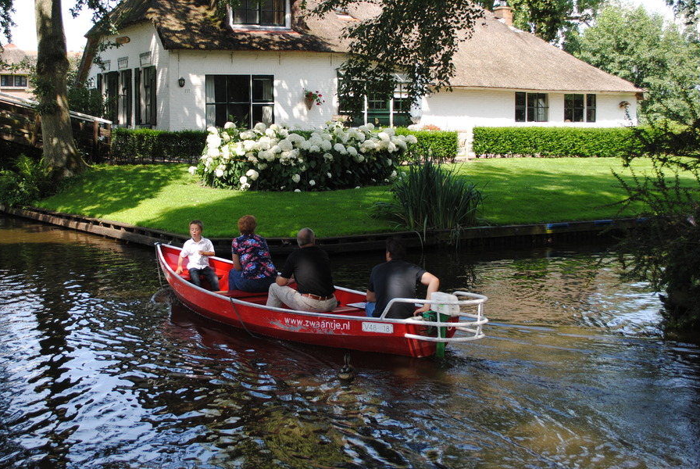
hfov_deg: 40.9
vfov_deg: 28.0
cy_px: 170
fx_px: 935
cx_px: 284
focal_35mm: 48
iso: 100
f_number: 5
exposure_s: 1/200
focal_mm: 24
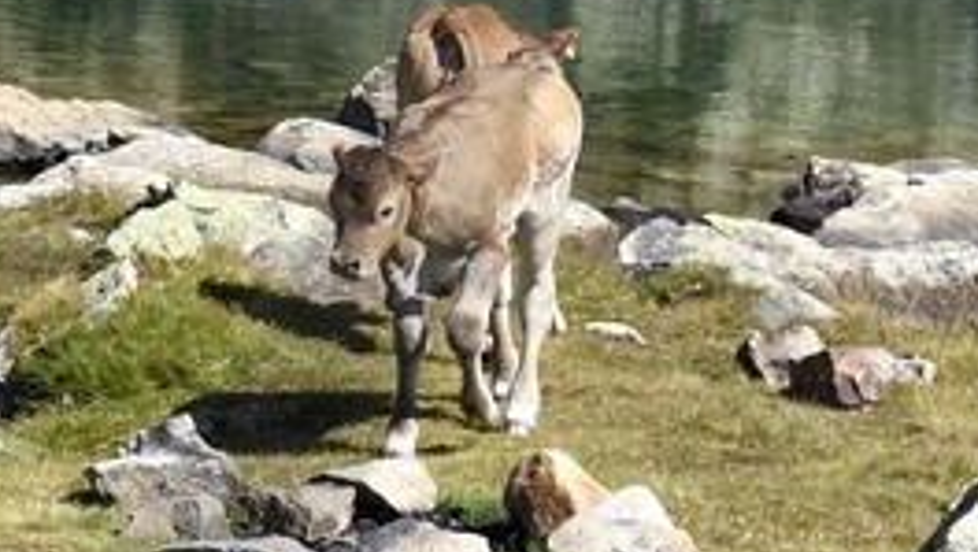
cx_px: -959
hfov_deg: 9.9
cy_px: -332
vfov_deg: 5.9
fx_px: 5269
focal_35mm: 203
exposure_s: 1/250
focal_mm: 32
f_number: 13
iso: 200
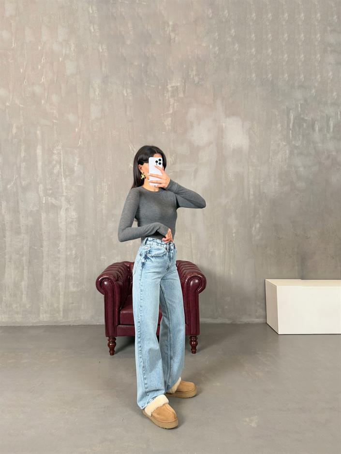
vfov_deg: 71.6
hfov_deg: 56.8
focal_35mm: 24
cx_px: 170
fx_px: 315
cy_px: 227
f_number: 1.78
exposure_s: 1/121
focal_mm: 6.76
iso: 200
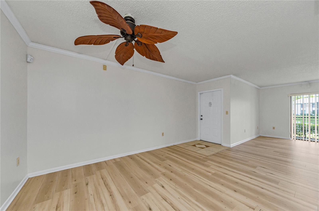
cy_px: 106
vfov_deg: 89.7
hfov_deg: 112.7
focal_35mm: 12
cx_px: 160
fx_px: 106
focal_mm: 8
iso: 320
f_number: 8
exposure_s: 1/40
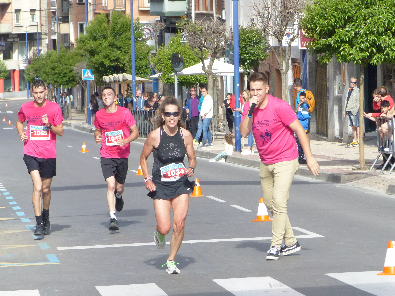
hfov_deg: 9.2
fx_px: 2442
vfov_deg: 6.9
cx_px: 198
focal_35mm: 214
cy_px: 148
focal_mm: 38.5
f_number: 4.5
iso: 400
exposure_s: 1/1600
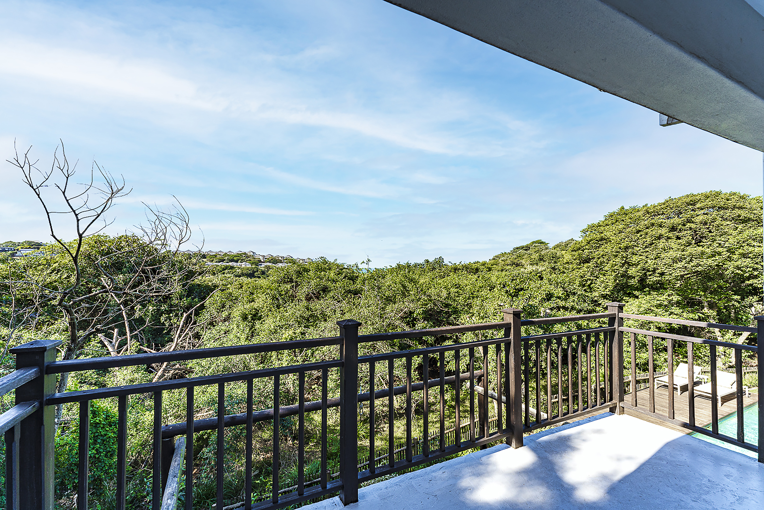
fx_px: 297
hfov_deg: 104.2
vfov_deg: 81.3
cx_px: 382
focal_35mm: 14
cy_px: 255
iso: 100
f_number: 9
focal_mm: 14
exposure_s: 1/125
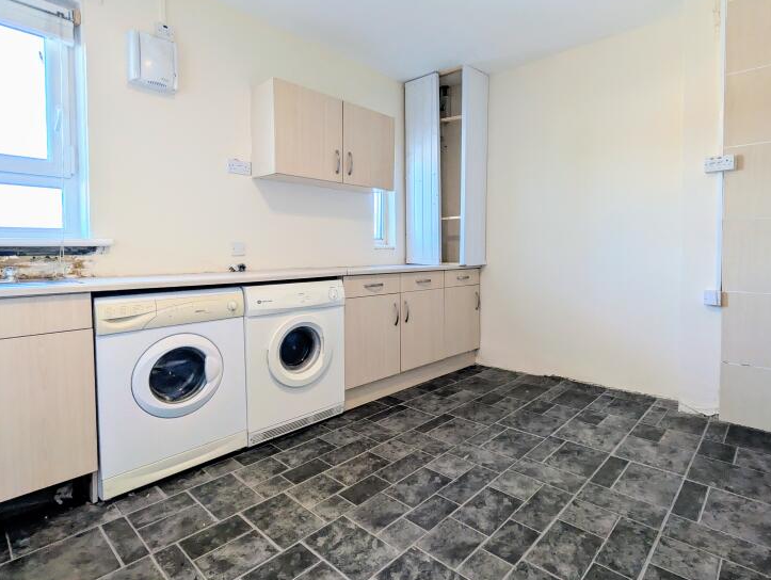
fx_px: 379
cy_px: 266
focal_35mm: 17
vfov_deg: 74.7
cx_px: 439
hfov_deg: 90.4
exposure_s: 1/153
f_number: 1.7
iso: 47
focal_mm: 2.02
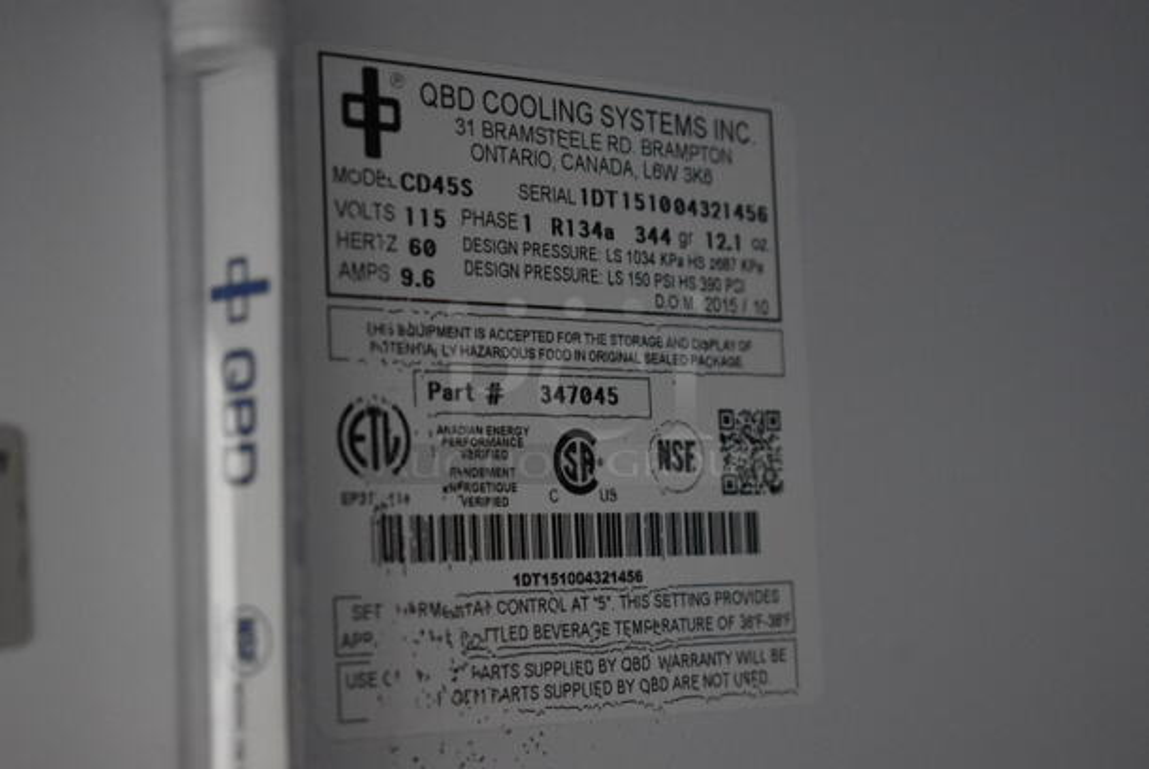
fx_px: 2636
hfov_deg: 24.6
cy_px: 384
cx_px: 574
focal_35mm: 82
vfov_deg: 16.6
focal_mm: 55
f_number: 5.6
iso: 4500
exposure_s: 1/100
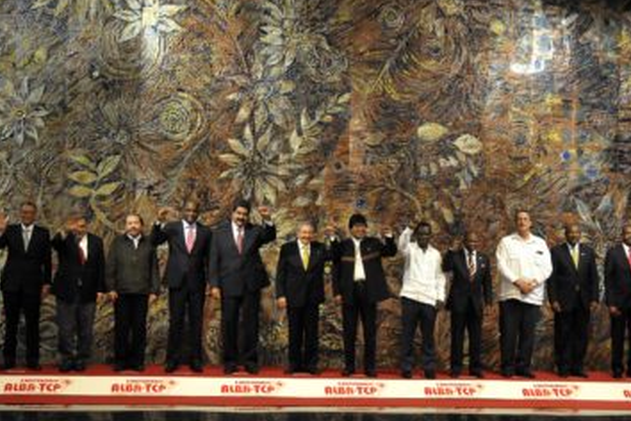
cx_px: 289
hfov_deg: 43.6
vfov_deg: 29.9
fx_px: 789
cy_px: 221
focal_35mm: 45
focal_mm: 26
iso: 2500
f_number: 5.6
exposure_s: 1/125
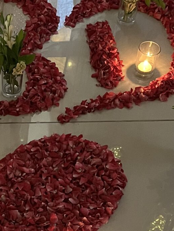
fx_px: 643
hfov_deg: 15.2
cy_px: 227
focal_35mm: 96
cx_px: 3
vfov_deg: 19.9
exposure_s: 1/25
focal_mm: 5.1
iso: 640
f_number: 1.6
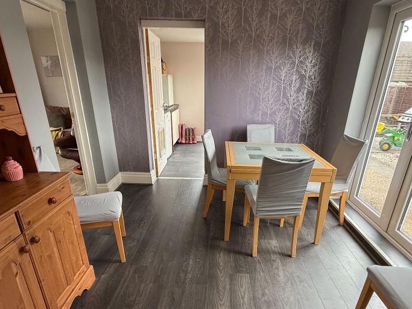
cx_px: 215
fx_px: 250
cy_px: 185
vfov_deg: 62.9
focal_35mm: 21
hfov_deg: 79.0
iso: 160
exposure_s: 1/99
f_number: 2.2
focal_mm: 2.22
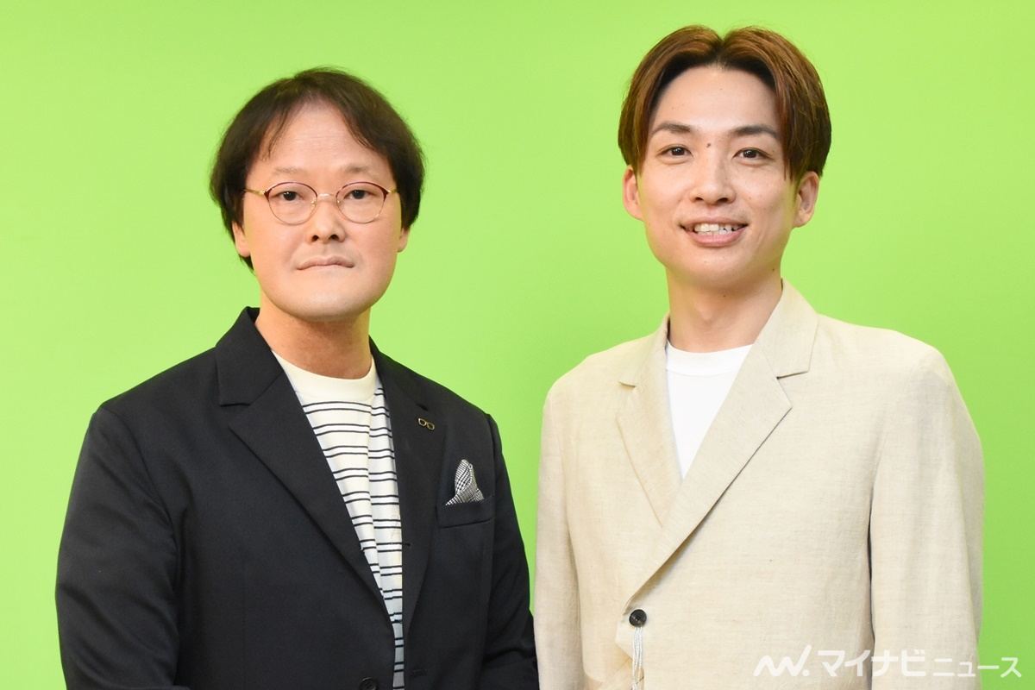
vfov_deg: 36.9
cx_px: 518
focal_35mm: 36
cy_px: 345
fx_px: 1035
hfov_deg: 53.1
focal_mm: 24
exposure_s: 1/100
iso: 2500
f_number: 9
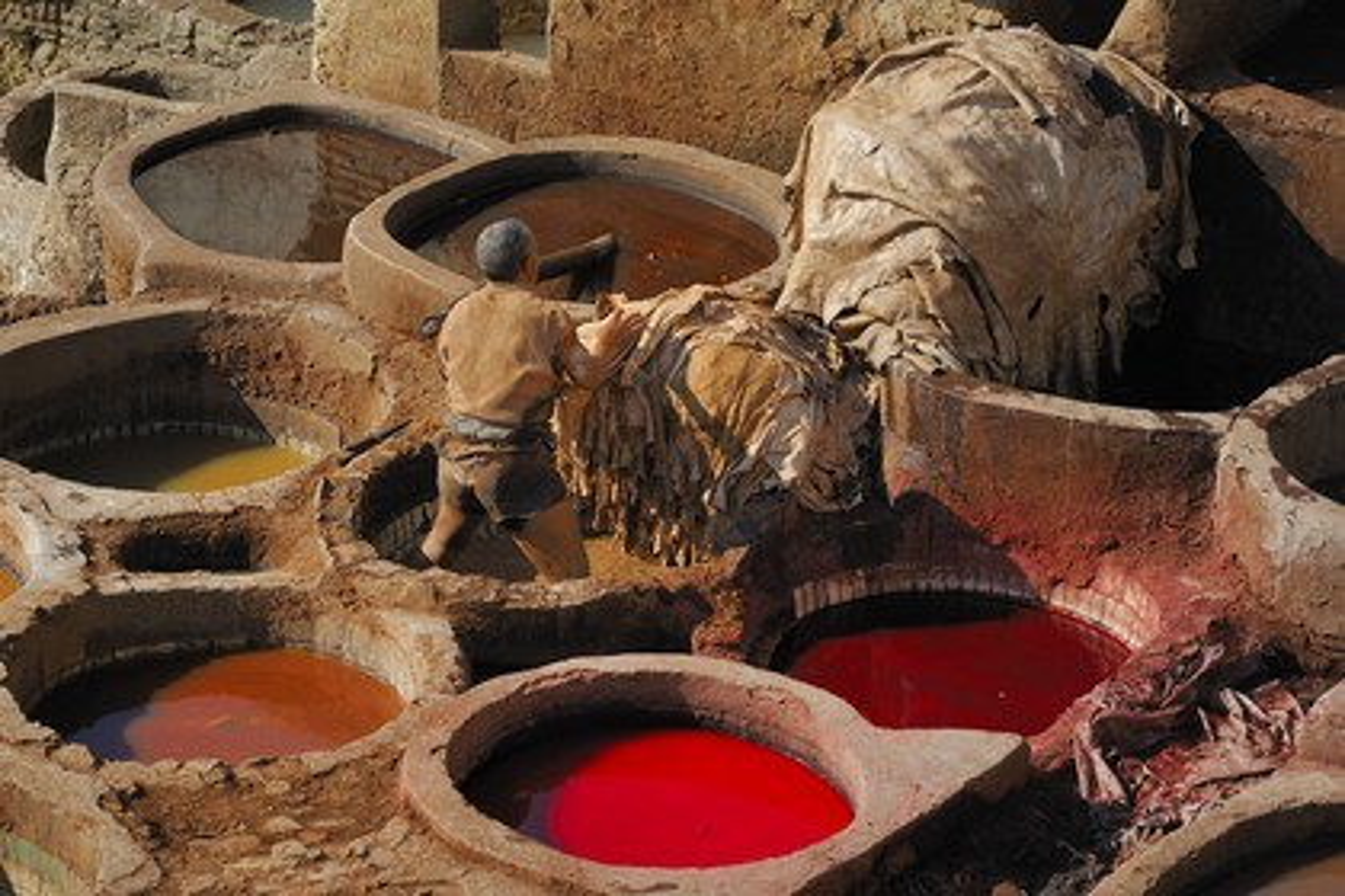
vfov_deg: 6.9
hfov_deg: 10.3
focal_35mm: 200
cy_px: 448
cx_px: 672
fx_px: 7472
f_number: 9
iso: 200
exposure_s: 1/250
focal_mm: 200
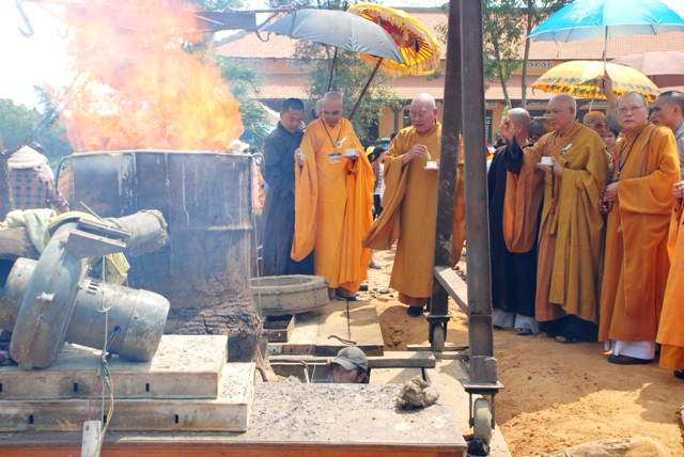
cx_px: 342
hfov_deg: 46.4
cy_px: 228
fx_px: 799
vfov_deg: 32.0
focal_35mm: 42
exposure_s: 1/250
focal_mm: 28
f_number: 8
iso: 200
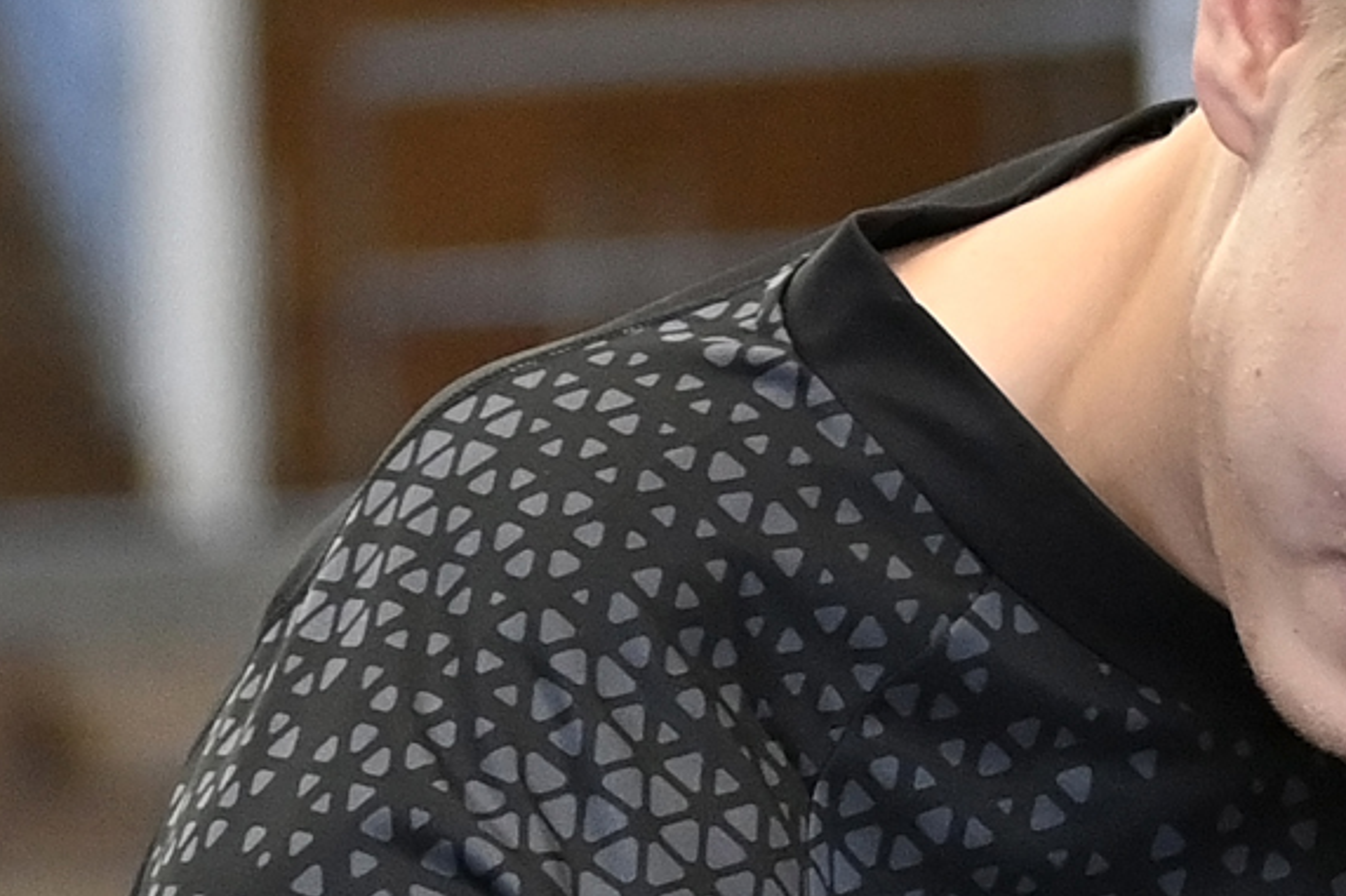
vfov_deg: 3.7
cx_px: 2083
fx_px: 13717
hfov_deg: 5.6
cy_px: 1747
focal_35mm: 367
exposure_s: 1/640
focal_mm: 70
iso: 2500
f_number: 3.2
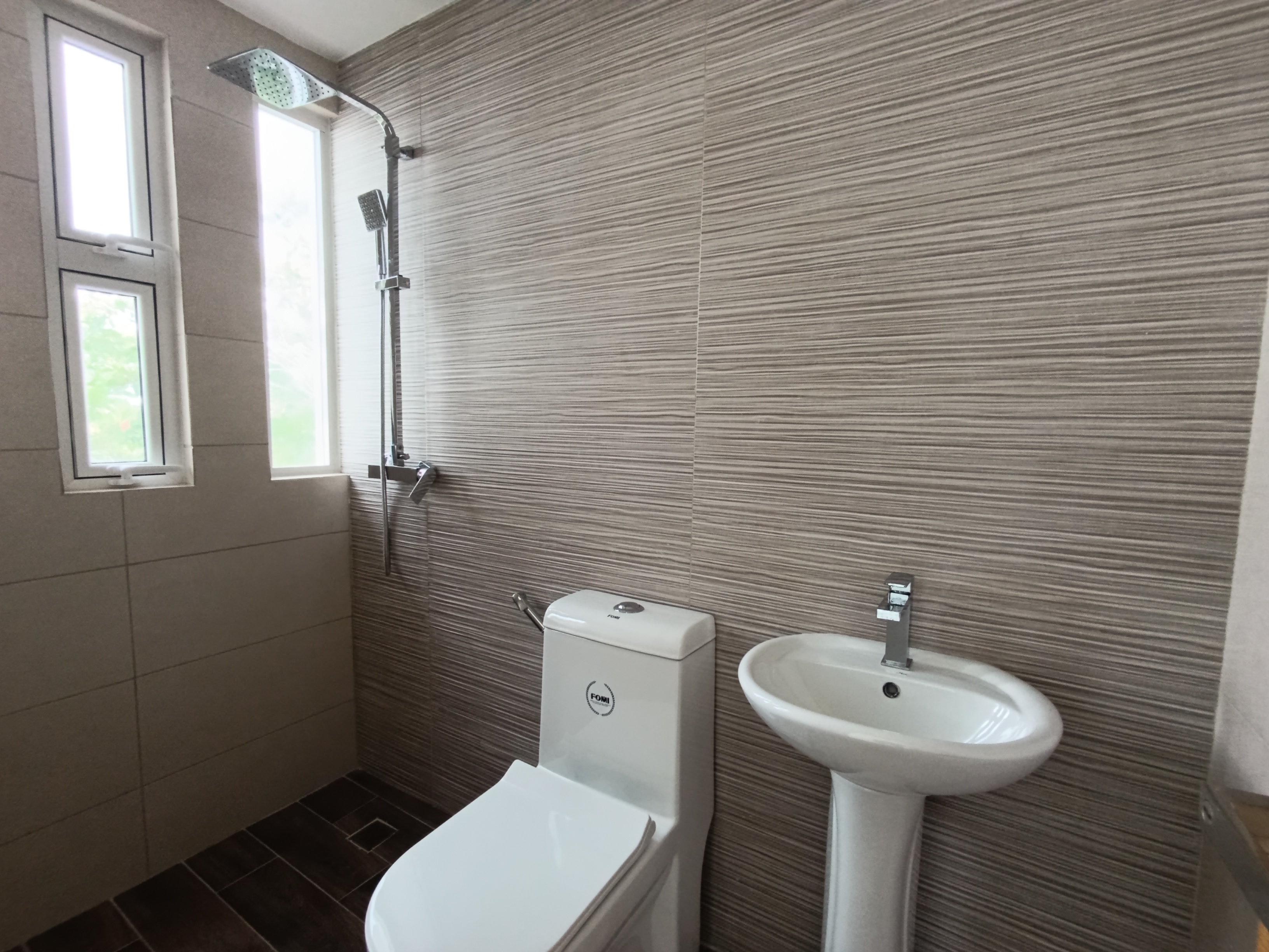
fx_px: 587
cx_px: 634
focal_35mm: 16
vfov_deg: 78.1
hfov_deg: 94.5
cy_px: 476
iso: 125
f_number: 2.2
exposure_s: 1/100
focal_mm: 1.65
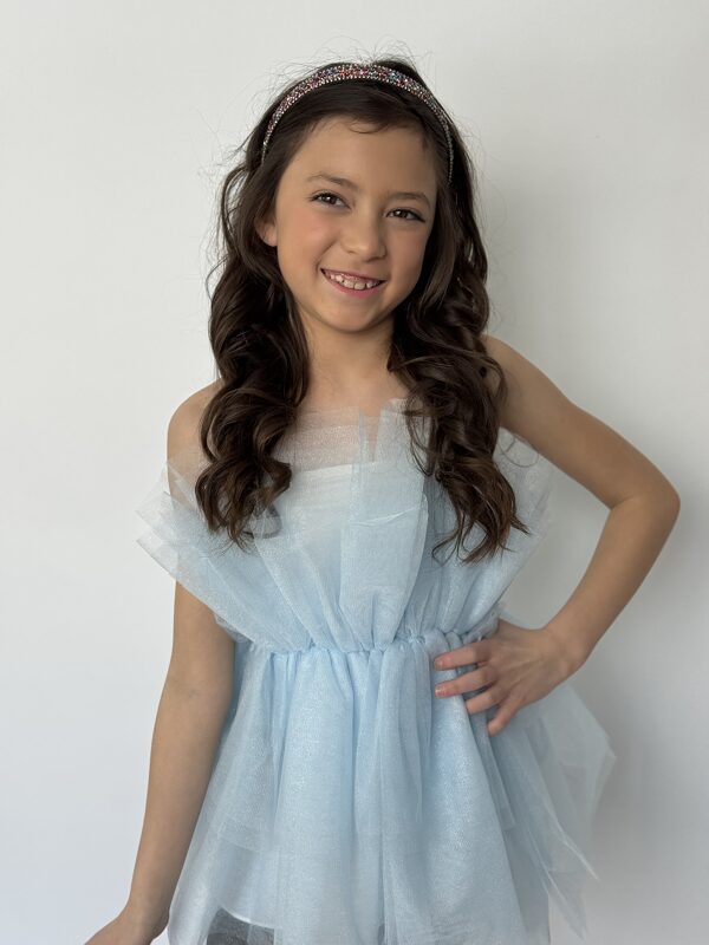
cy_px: 472
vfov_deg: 39.7
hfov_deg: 30.3
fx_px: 1311
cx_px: 354
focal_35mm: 48
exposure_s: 1/211
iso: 64
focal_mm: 6.76
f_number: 1.78
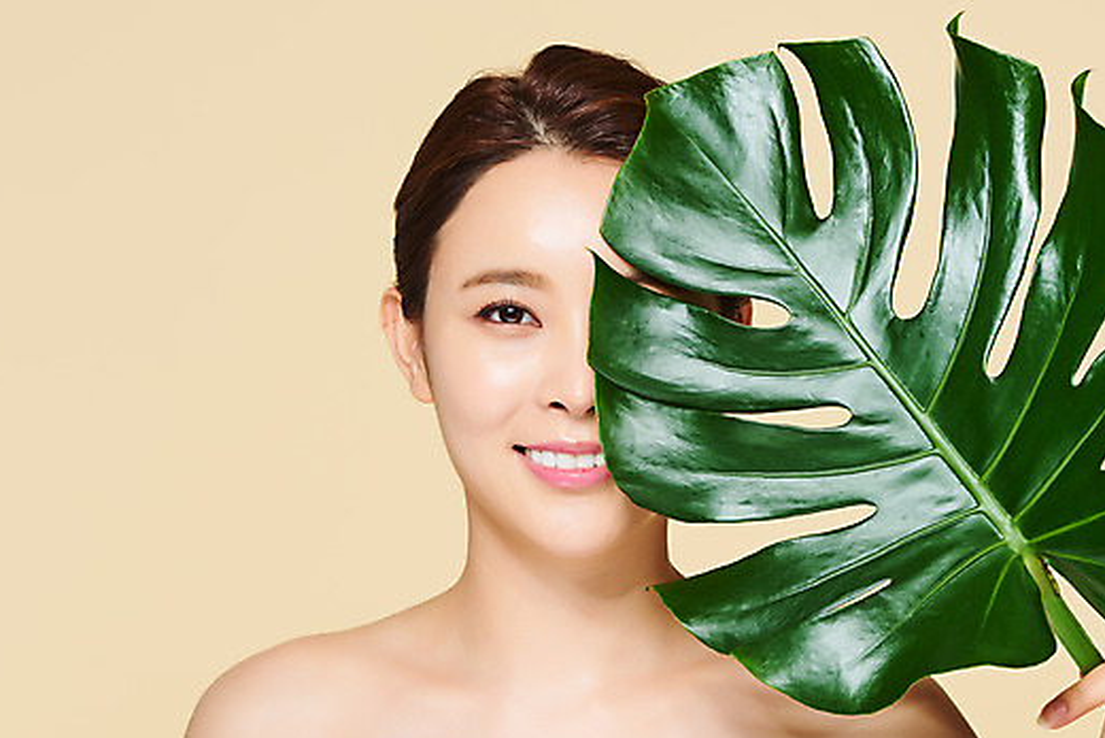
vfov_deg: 11.3
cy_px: 406
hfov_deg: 16.9
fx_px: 3715
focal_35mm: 121
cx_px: 607
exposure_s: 1/125
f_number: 16
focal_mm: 105
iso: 64
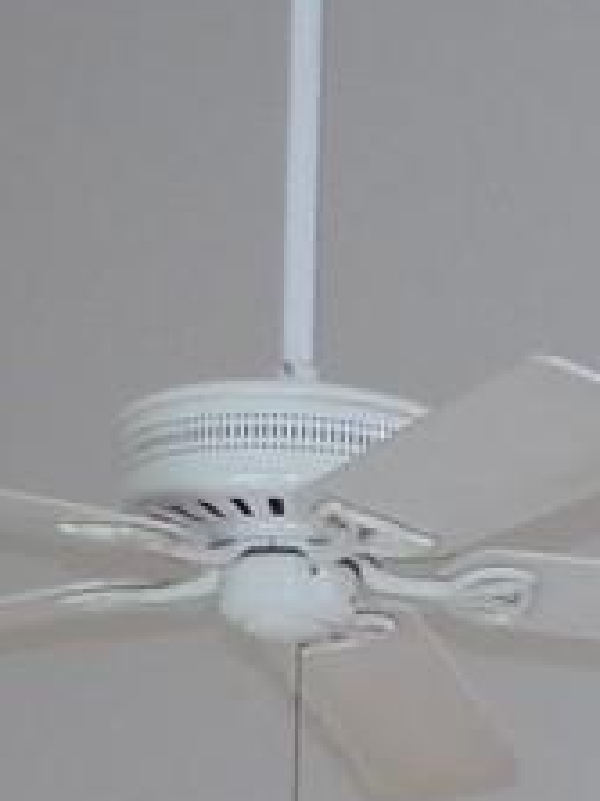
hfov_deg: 8.5
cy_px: 1419
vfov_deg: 10.8
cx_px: 801
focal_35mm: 172
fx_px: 3979
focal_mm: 4.3
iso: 200
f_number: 3
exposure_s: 1/34
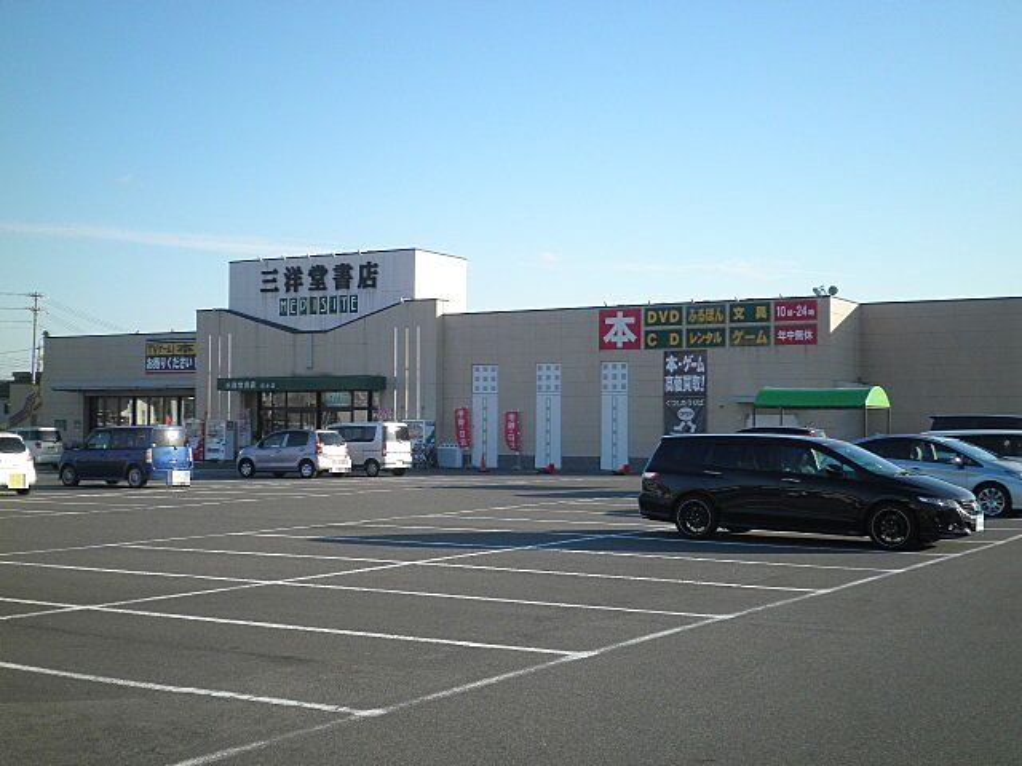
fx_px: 1388
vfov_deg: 30.9
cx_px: 511
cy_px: 383
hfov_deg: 40.4
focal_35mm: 47
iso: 80
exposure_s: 1/80
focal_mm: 8.3
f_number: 9.6
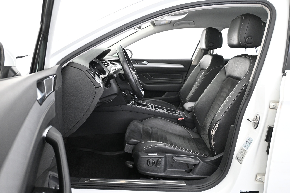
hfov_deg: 63.2
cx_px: 145
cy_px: 96
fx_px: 236
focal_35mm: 29
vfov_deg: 44.6
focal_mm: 19.5
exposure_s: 1/20
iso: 1600
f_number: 3.8
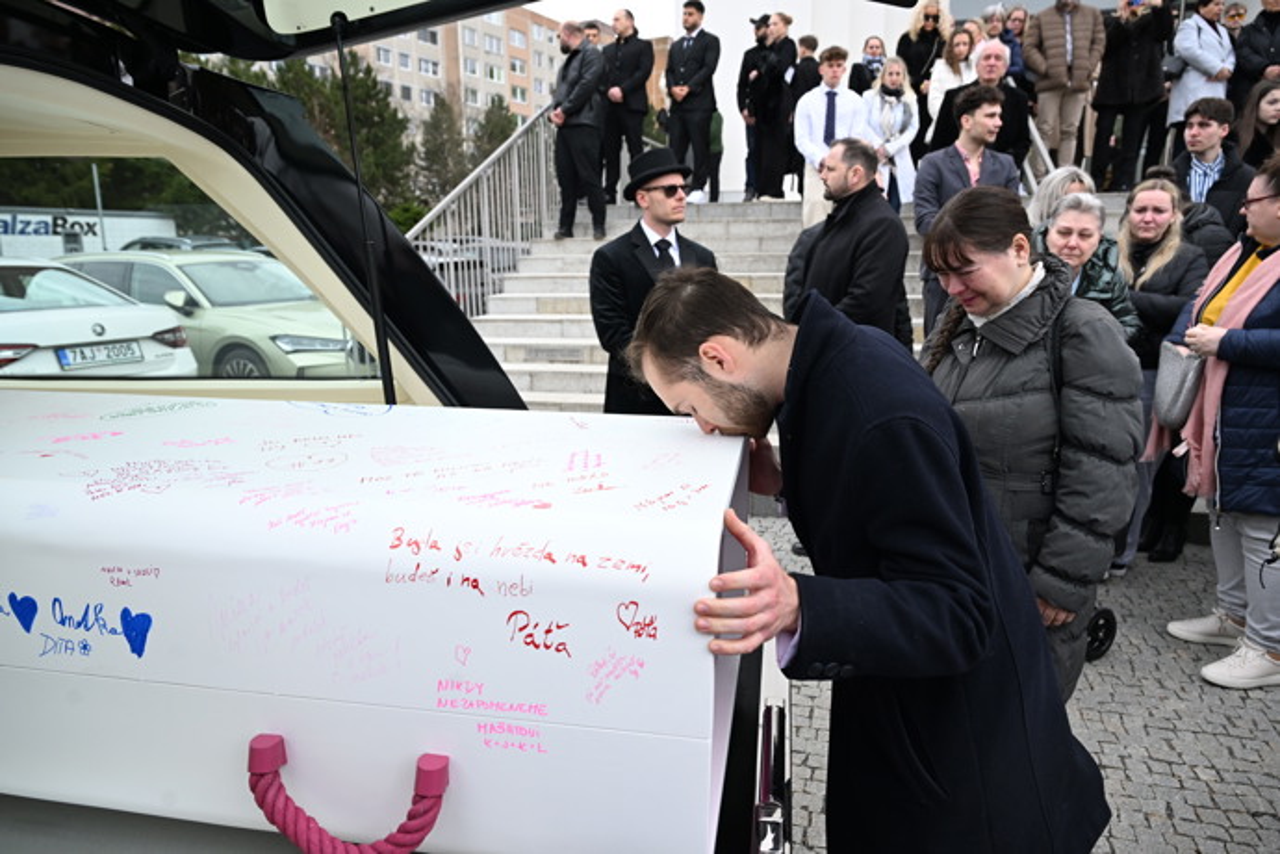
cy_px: 427
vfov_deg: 53.1
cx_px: 640
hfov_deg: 73.7
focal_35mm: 24
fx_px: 853
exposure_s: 1/1250
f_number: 5.6
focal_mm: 24
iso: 1250
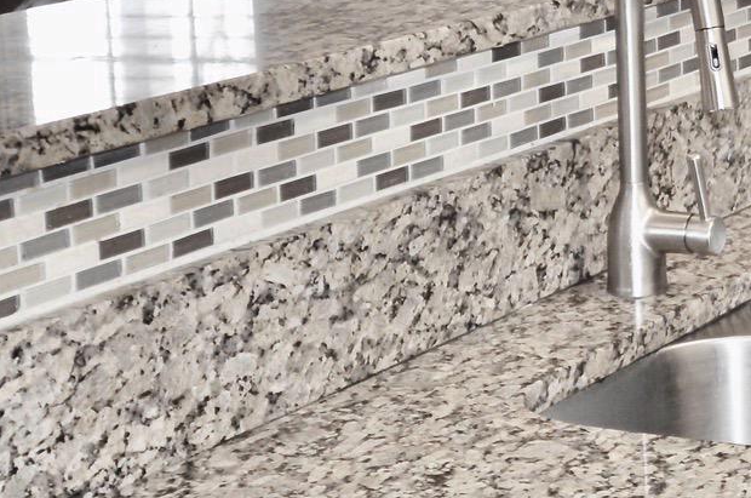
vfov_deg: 11.4
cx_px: 1064
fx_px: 2478
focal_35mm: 119
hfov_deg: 16.0
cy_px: 23
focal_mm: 24
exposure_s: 1/125
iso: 400
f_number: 2.8
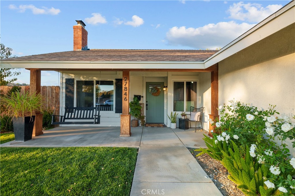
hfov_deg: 96.7
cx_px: 148
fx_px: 131
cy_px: 98
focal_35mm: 16
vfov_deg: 73.8
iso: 640
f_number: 7.1
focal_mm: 16
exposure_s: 1/50
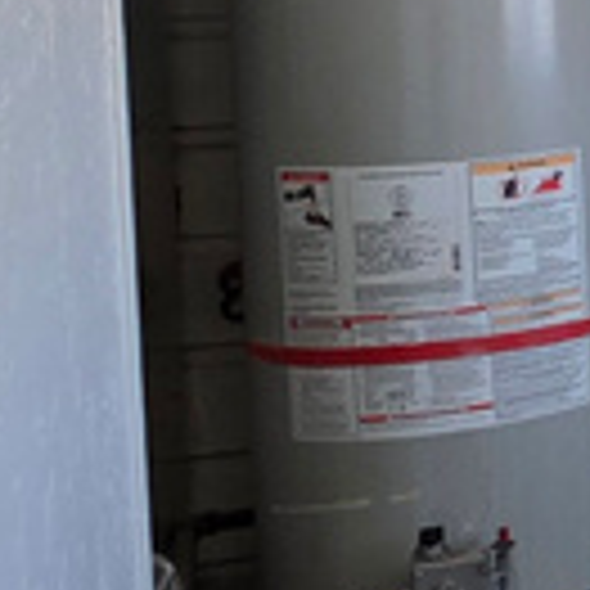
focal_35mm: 90
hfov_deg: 11.3
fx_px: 1735
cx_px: 1775
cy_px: 36
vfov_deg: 18.9
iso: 80
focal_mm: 2.2
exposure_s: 1/120
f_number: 1.9
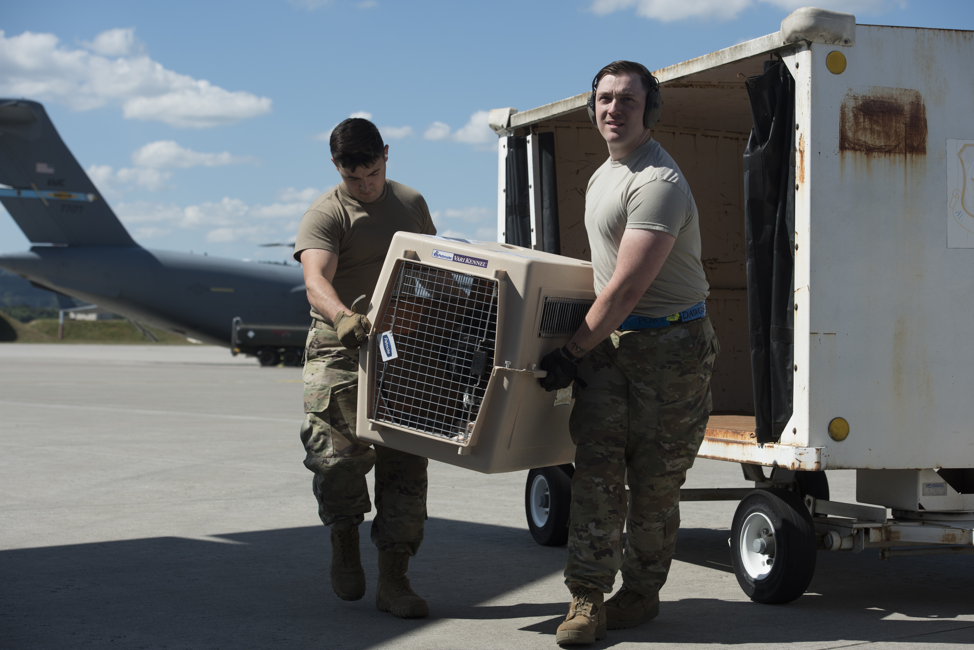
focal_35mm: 70
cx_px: 487
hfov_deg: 28.8
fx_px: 1894
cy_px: 325
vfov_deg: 19.5
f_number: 7.1
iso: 100
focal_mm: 70
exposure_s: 1/800
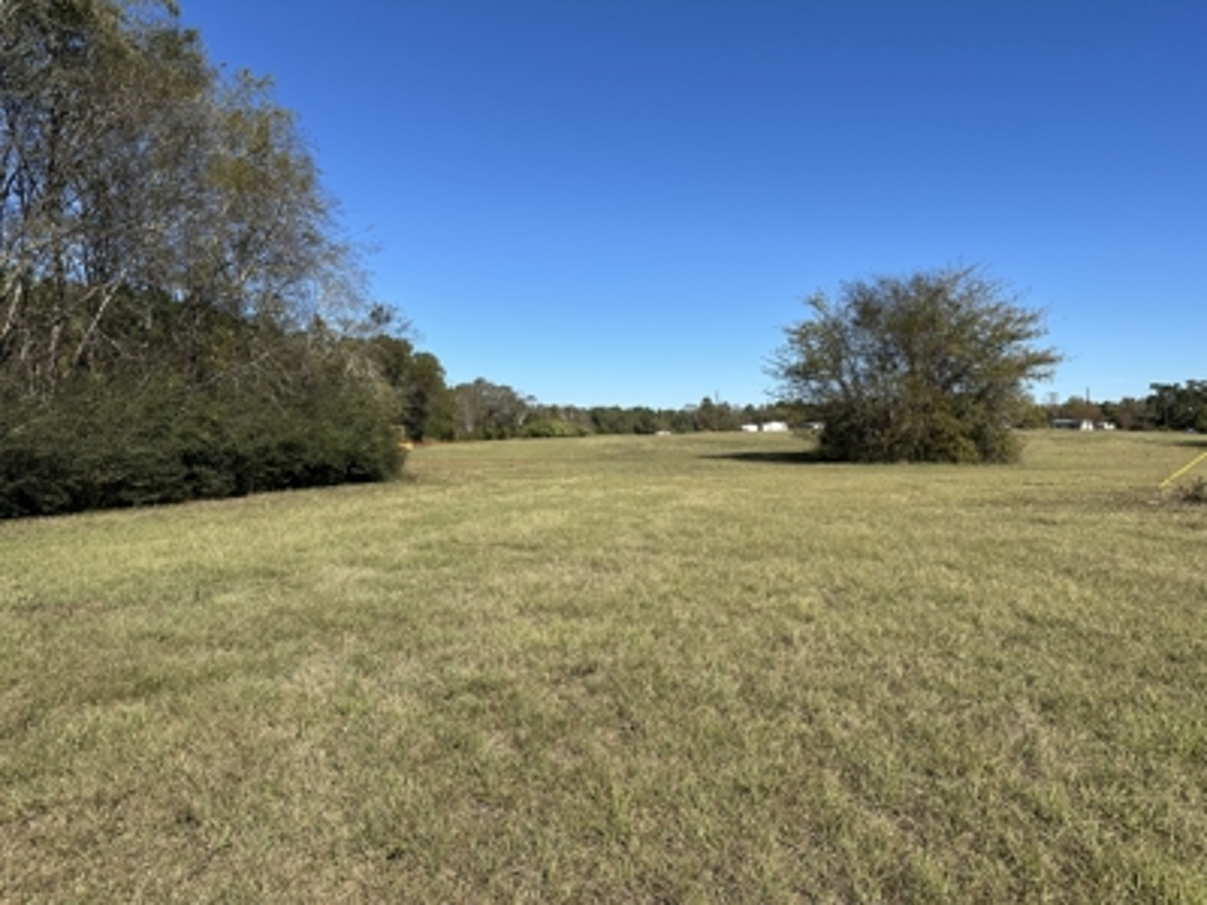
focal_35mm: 24
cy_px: 452
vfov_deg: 56.8
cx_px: 604
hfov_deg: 71.6
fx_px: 837
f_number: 1.78
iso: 80
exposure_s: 1/4762
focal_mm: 6.86
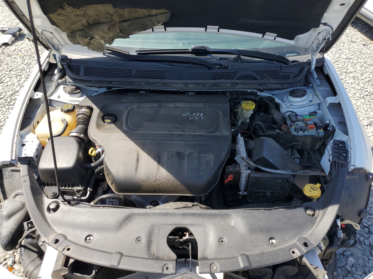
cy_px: 140
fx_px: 280
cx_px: 186
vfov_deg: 53.1
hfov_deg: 67.3
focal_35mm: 26
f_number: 1.5
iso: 50
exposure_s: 1/1250
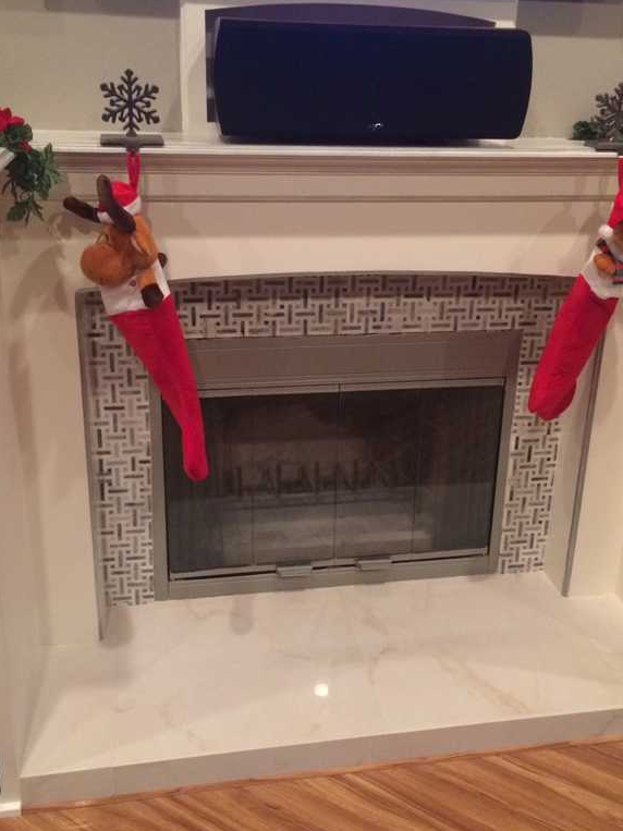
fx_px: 912
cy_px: 413
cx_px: 335
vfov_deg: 49.0
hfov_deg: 37.7
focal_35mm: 38
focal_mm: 4.15
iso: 320
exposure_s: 1/30
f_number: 2.2
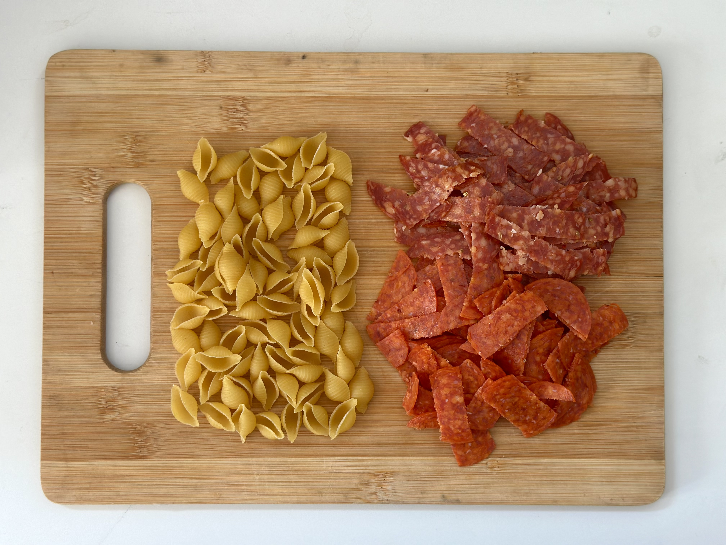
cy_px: 272
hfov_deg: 39.7
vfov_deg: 30.3
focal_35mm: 48
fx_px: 1007
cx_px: 363
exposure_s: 1/80
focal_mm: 6.86
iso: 125
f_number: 1.78
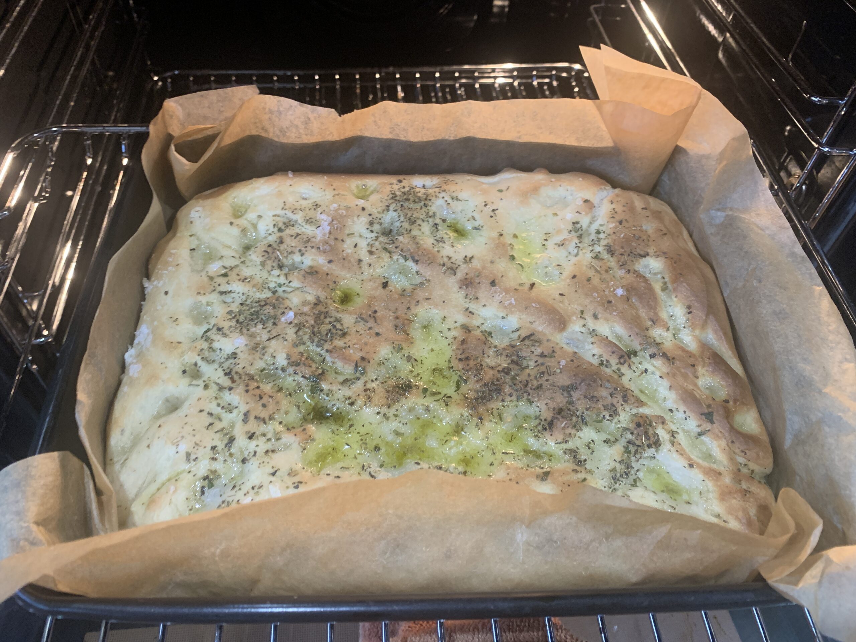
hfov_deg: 67.3
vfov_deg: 53.1
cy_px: 321
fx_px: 643
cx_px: 428
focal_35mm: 26
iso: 320
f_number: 1.8
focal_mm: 4.25
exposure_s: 1/50
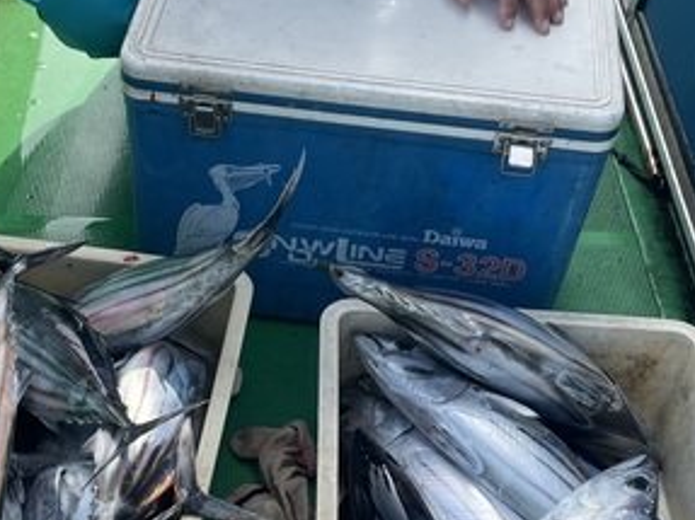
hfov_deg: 33.0
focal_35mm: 58
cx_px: 240
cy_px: 387
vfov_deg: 24.9
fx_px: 1164
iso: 32
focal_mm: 4.2
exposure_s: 1/1642
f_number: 1.6
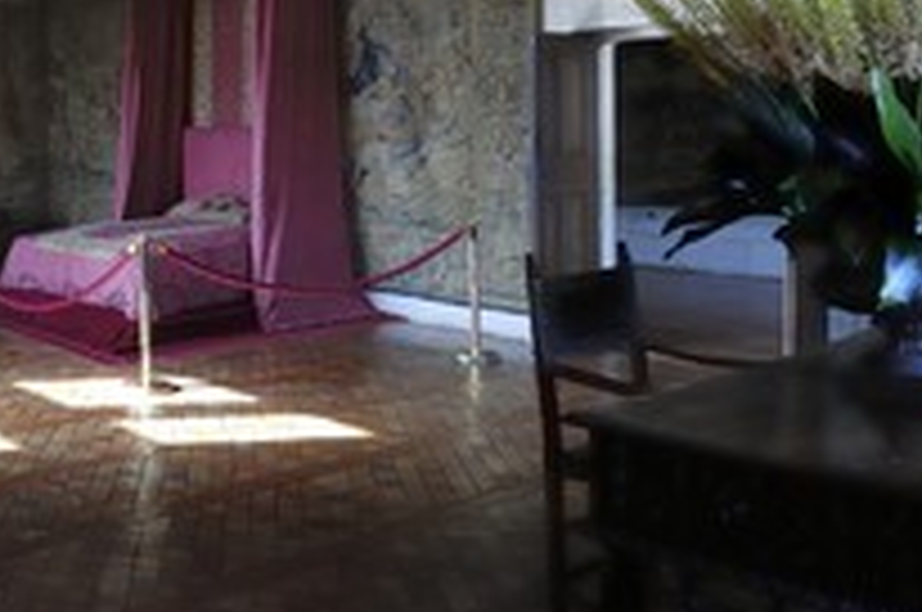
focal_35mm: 37
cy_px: 122
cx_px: -11
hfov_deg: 43.9
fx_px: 946
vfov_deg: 34.7
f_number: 11
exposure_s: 1/2
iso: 100
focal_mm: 12
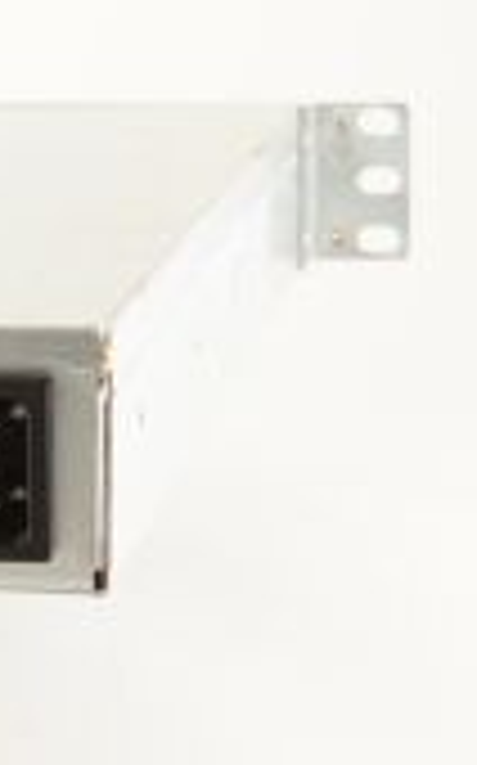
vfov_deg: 11.6
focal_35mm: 180
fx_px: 3750
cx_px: -837
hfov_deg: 6.7
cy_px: 304
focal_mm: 50
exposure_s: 1/160
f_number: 11
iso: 1600
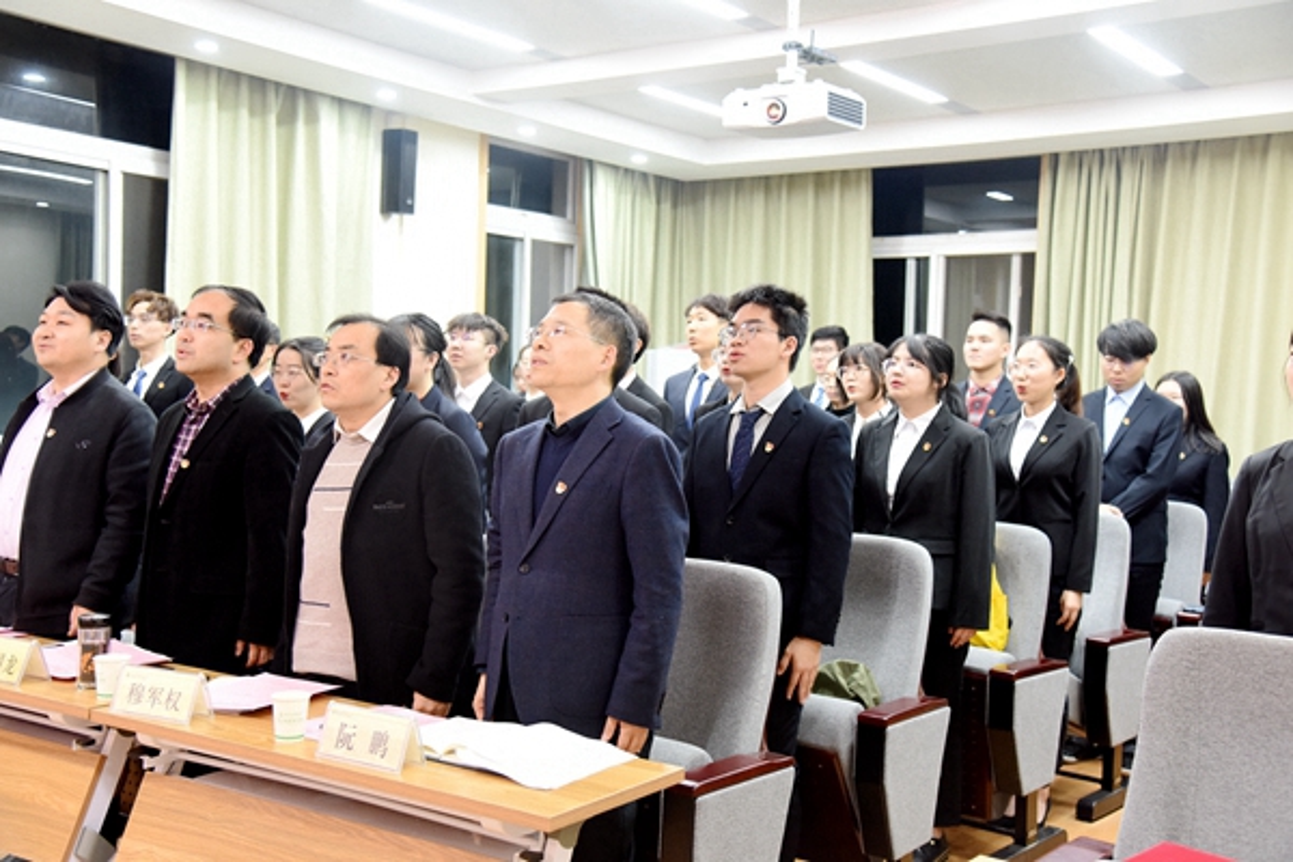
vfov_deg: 33.4
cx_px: 646
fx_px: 1437
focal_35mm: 40
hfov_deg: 48.5
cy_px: 431
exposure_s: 1/50
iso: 2000
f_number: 4.5
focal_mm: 40
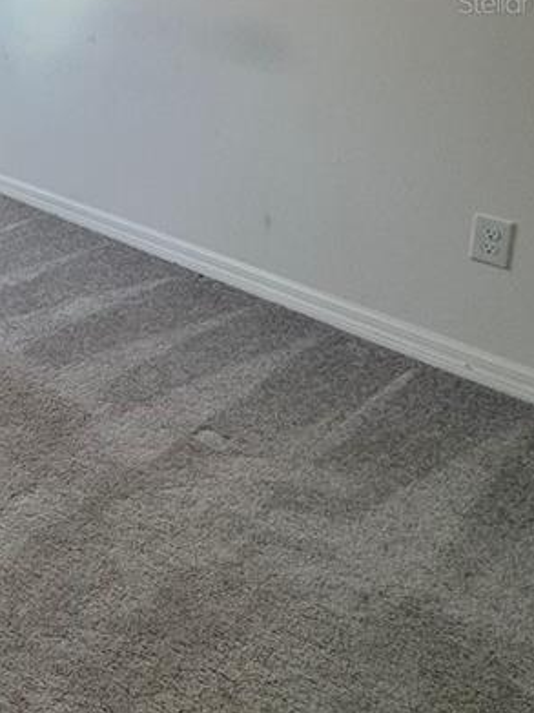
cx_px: -233
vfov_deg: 38.9
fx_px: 885
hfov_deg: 26.2
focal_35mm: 43
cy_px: 2
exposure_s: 1/120
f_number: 2.2
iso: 64
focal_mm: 2.22
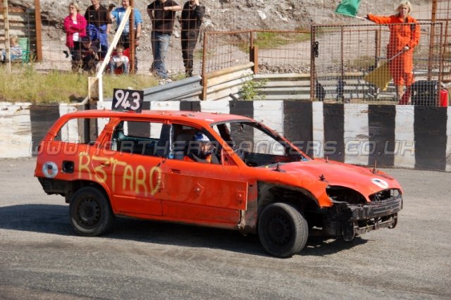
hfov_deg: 20.9
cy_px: 150
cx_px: 226
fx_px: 1221
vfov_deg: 14.0
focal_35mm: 98
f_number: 5.3
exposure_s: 1/1000
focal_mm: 65
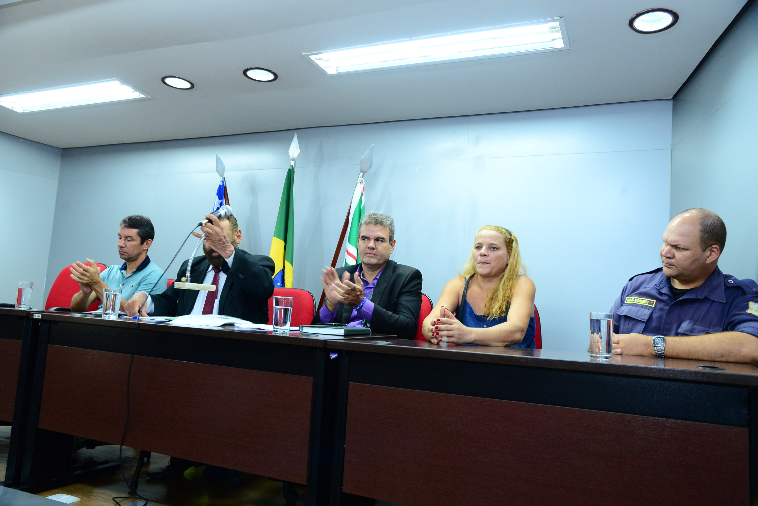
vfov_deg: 46.4
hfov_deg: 65.5
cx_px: 379
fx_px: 590
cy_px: 253
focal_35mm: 28
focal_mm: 28
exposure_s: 1/60
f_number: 5
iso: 1600
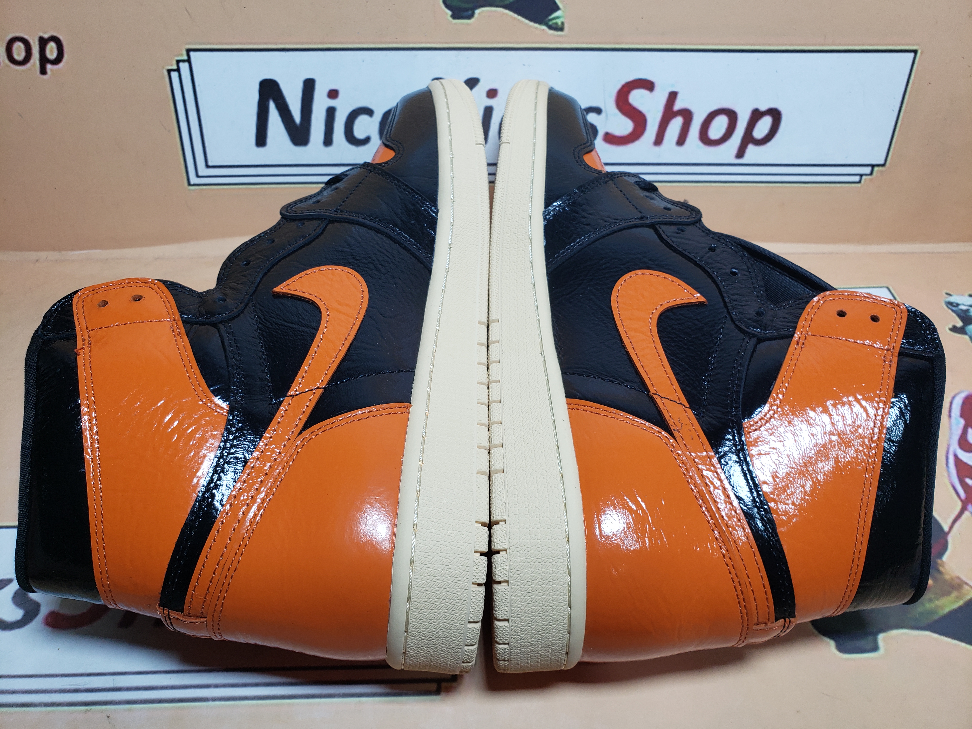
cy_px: 364
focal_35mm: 26
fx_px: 730
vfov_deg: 53.1
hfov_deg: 67.3
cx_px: 486
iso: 50
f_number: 2.4
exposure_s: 1/232
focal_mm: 4.3
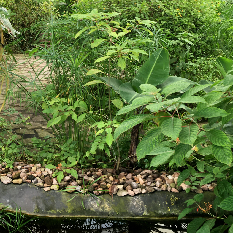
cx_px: 49
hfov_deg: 33.1
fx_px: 381
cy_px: 86
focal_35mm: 50
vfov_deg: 33.8
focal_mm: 4.15
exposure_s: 1/50
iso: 25
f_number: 2.2
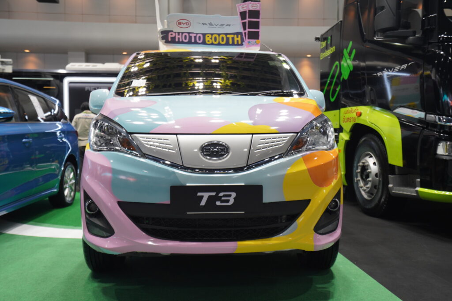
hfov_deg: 58.7
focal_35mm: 32
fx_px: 402
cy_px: 150
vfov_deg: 41.1
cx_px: 226
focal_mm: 32
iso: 800
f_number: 4
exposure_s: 1/125
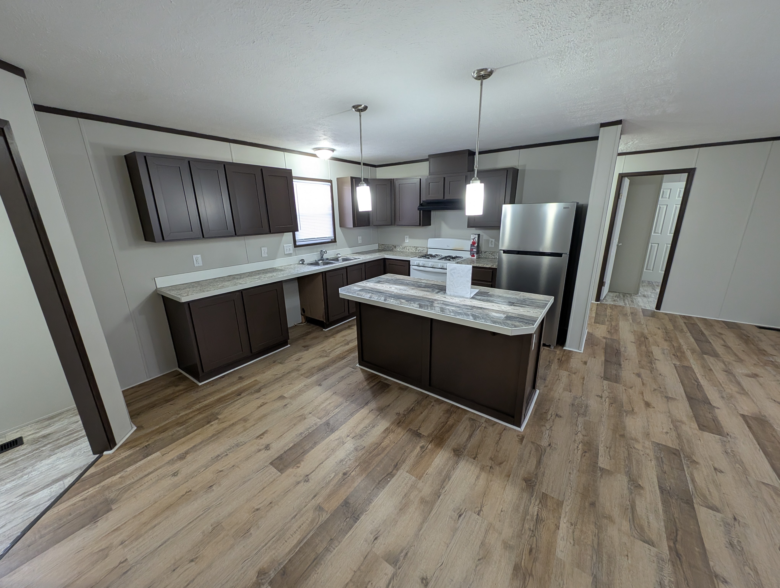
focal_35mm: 12
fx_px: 271
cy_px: 294
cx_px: 390
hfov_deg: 110.5
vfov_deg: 94.6
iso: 191
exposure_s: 1/60
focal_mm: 2.23
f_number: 1.95
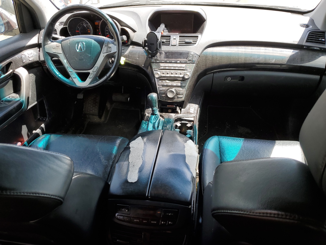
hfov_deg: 67.3
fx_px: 245
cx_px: 163
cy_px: 122
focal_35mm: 26
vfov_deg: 53.1
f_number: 1.5
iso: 50
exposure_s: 1/345
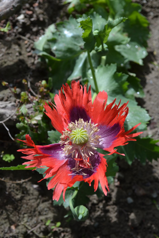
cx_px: 80
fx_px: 457
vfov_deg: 29.2
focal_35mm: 69
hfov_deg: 19.7
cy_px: 119
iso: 100
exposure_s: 1/160
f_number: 8
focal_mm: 46
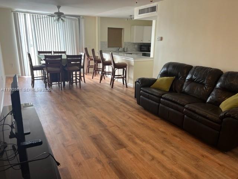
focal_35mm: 26
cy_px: 90
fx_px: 179
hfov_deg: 67.3
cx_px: 119
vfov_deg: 53.1
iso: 64
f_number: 1.5
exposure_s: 1/60
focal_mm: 5.7
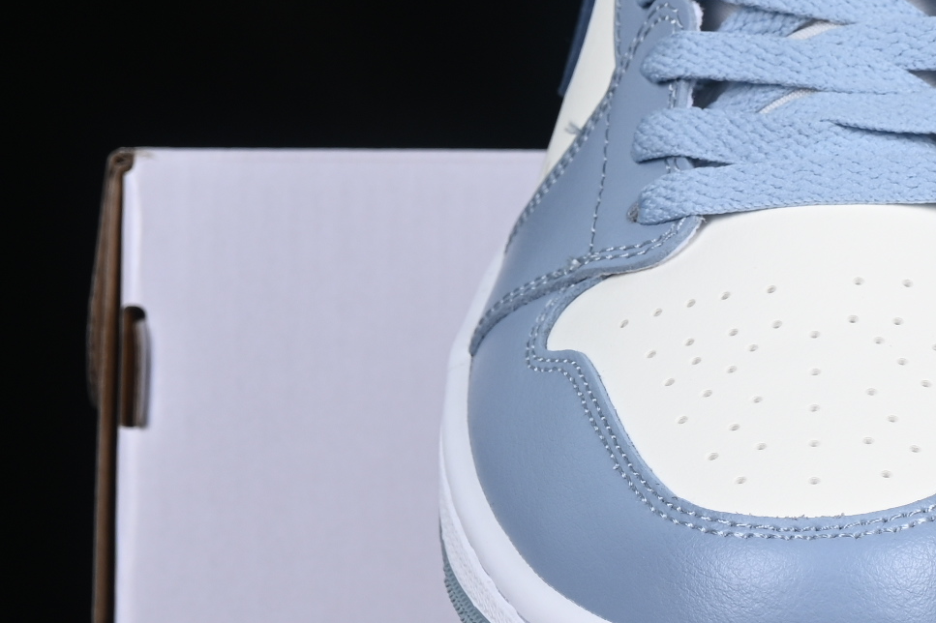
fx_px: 5614
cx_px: 1100
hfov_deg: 9.4
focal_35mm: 216
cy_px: 246
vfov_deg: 6.4
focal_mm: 50
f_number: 8
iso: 160
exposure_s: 1/80
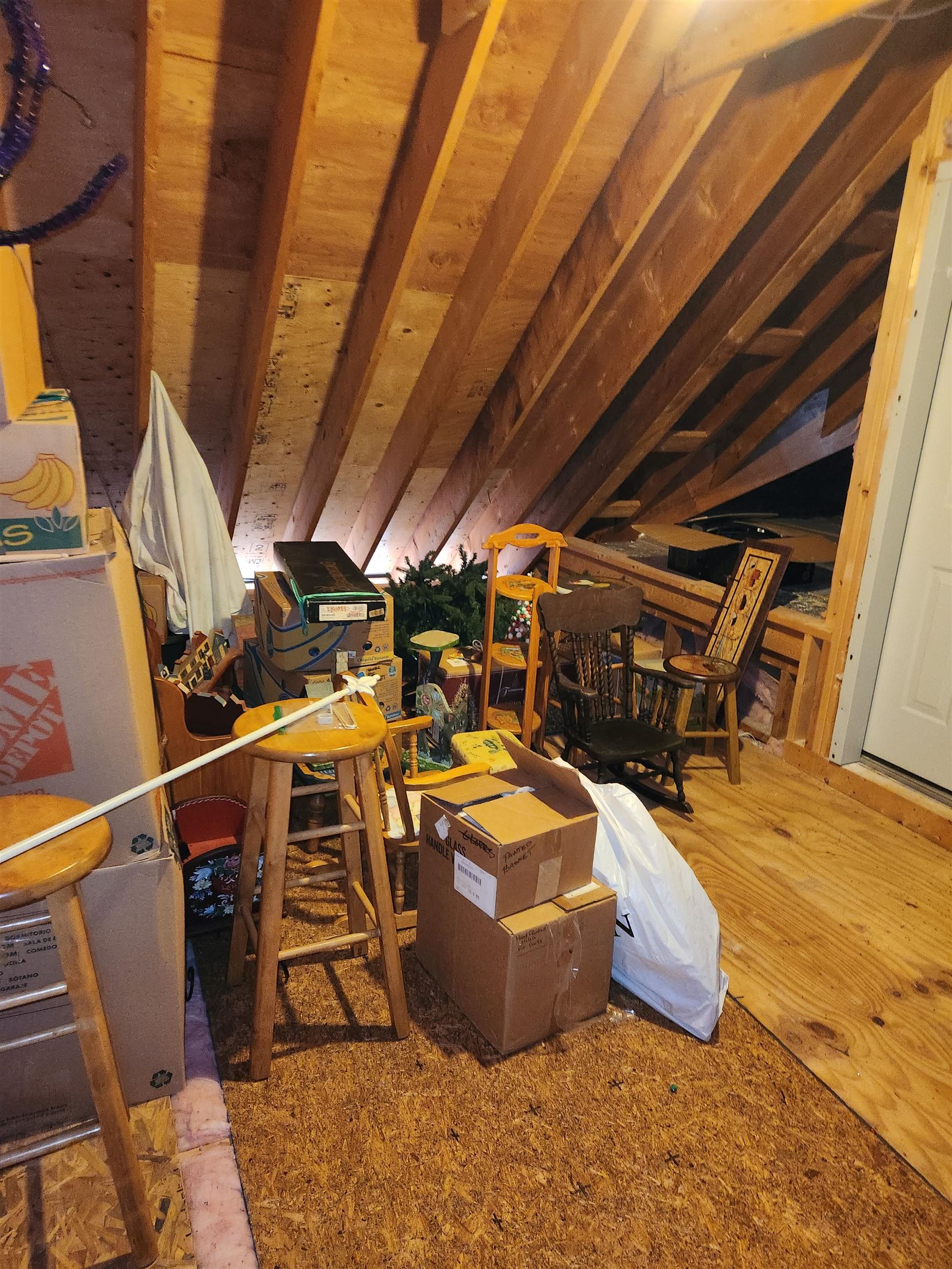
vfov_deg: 73.9
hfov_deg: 58.9
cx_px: 476
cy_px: 634
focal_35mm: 23
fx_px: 843
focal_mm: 5.4
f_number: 1.8
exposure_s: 1/8
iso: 640
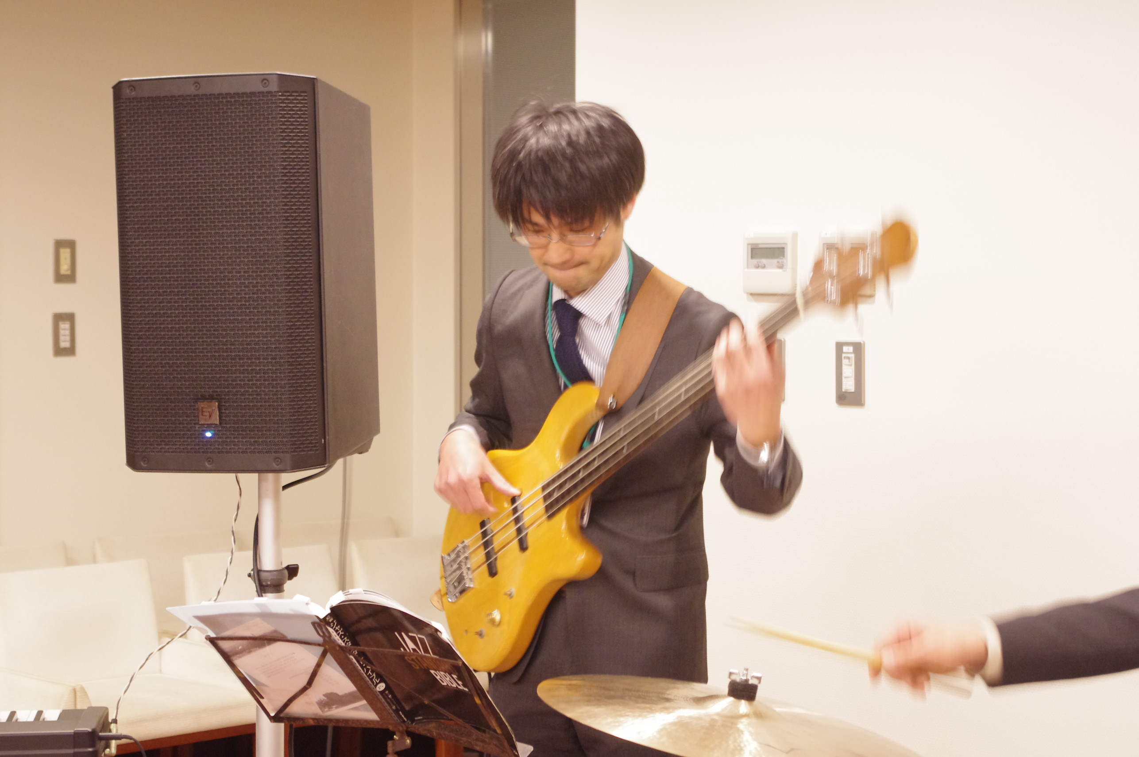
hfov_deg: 24.8
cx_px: 570
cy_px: 378
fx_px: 2591
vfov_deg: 16.6
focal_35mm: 82
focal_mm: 55
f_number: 5.6
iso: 2000
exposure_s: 1/8
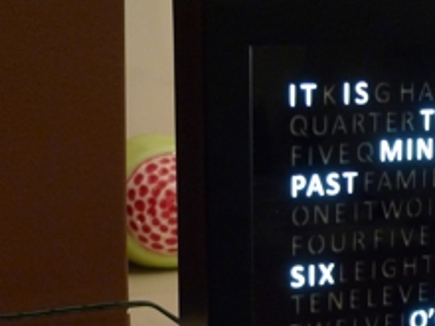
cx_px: 378
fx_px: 1357
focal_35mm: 108
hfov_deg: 18.0
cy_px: 244
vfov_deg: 13.7
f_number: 2.5
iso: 400
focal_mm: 9.3
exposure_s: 1/20
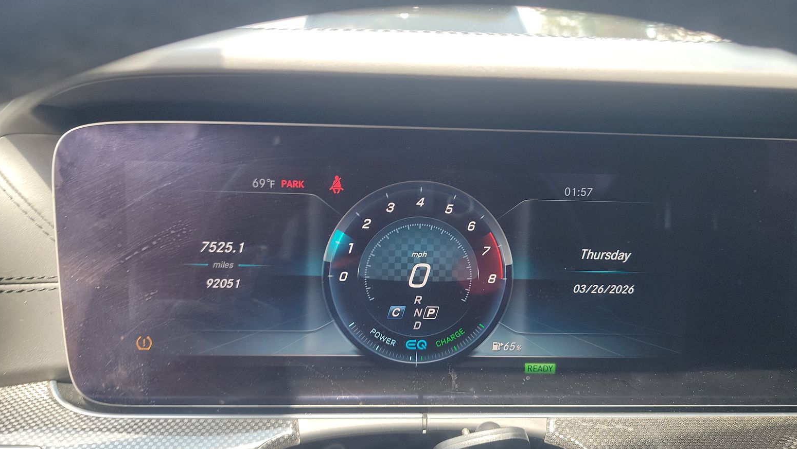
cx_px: 406
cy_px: 260
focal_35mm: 27
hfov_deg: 69.8
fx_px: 571
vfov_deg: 42.8
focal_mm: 6.7
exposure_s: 1/59
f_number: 1.8
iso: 64
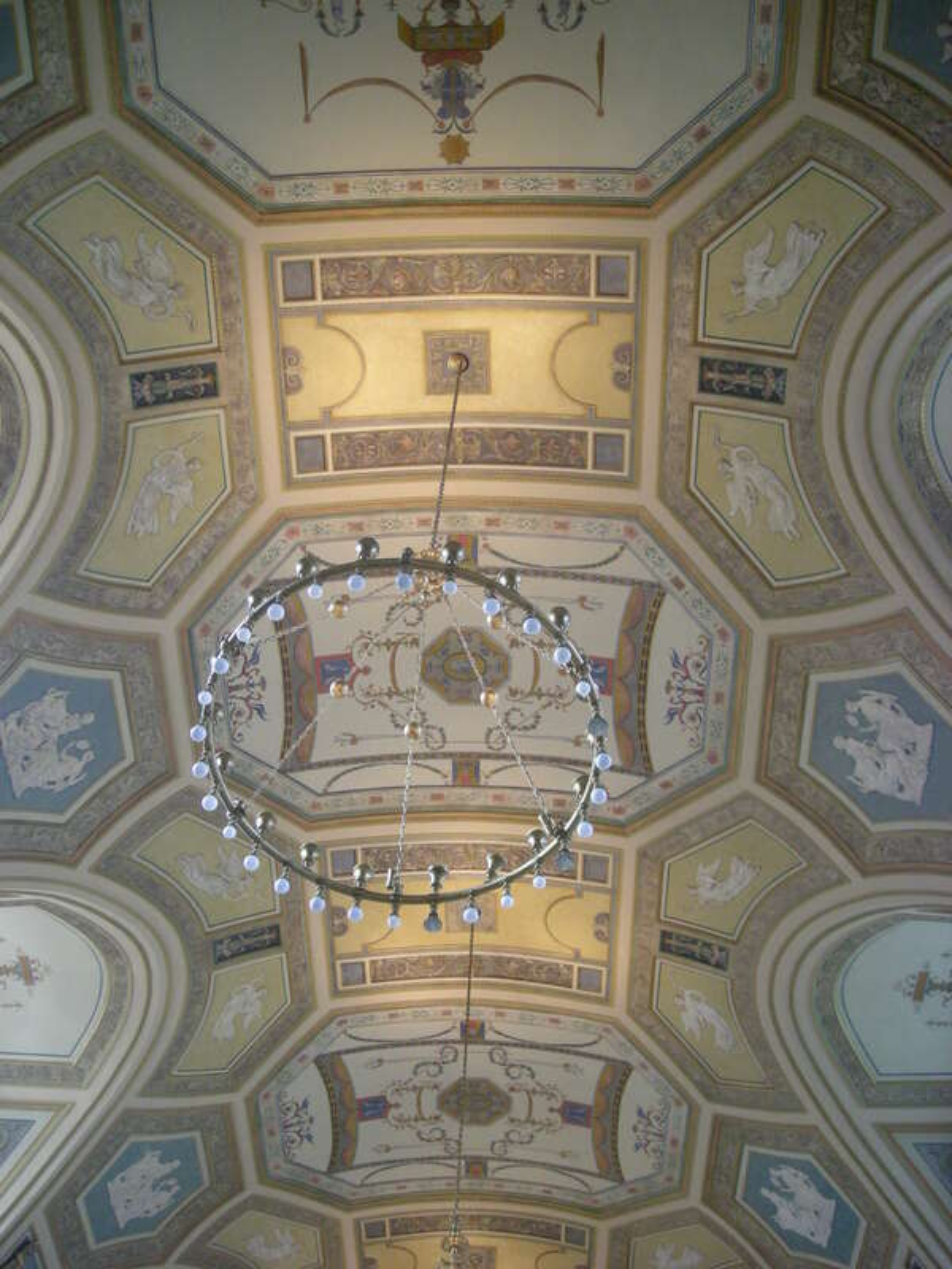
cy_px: 634
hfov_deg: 40.7
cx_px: 476
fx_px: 1283
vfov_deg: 52.6
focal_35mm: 35
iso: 303
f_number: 2.8
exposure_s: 1/60.2
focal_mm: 5.7
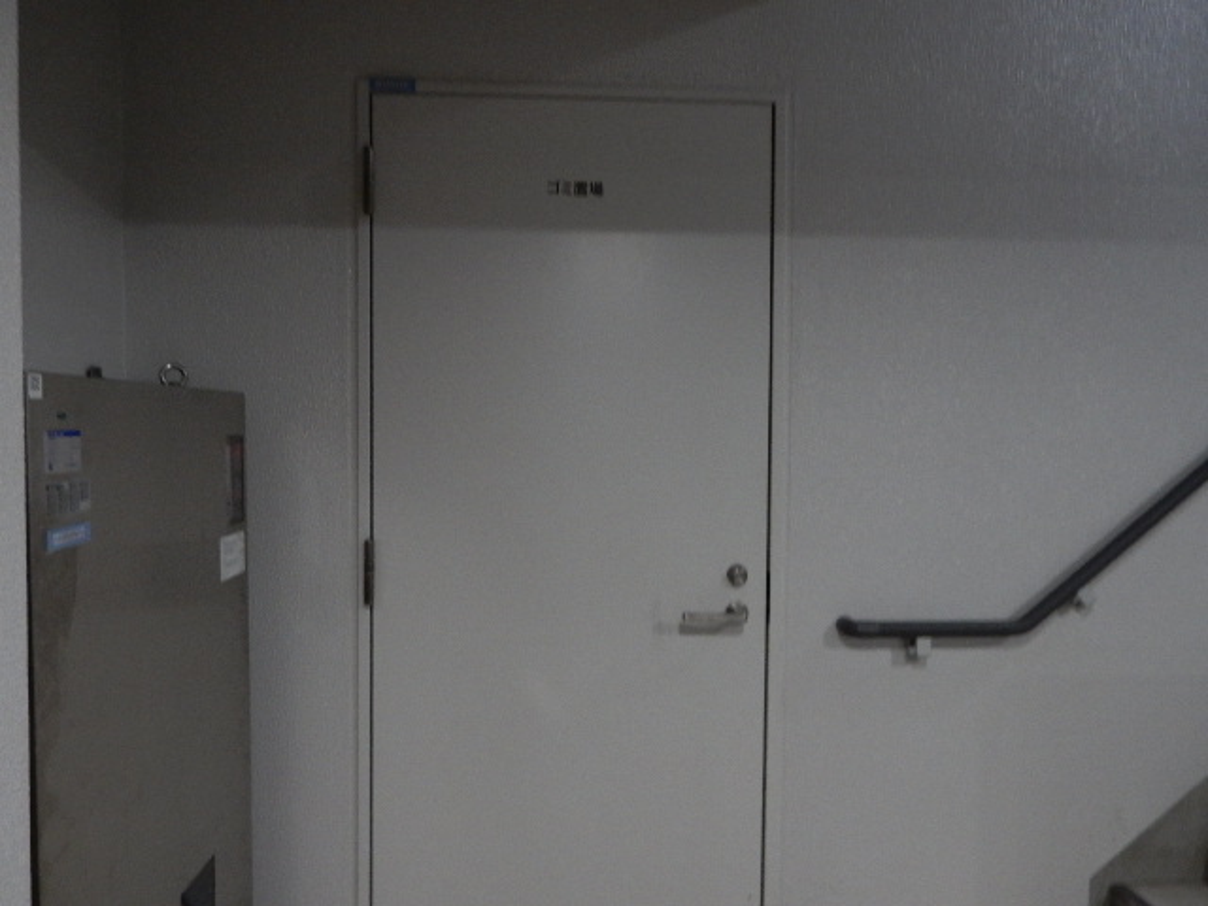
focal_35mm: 25
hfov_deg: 69.4
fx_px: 872
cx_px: 604
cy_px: 453
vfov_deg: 54.9
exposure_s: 1/13
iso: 400
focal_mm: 4.5
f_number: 3.7
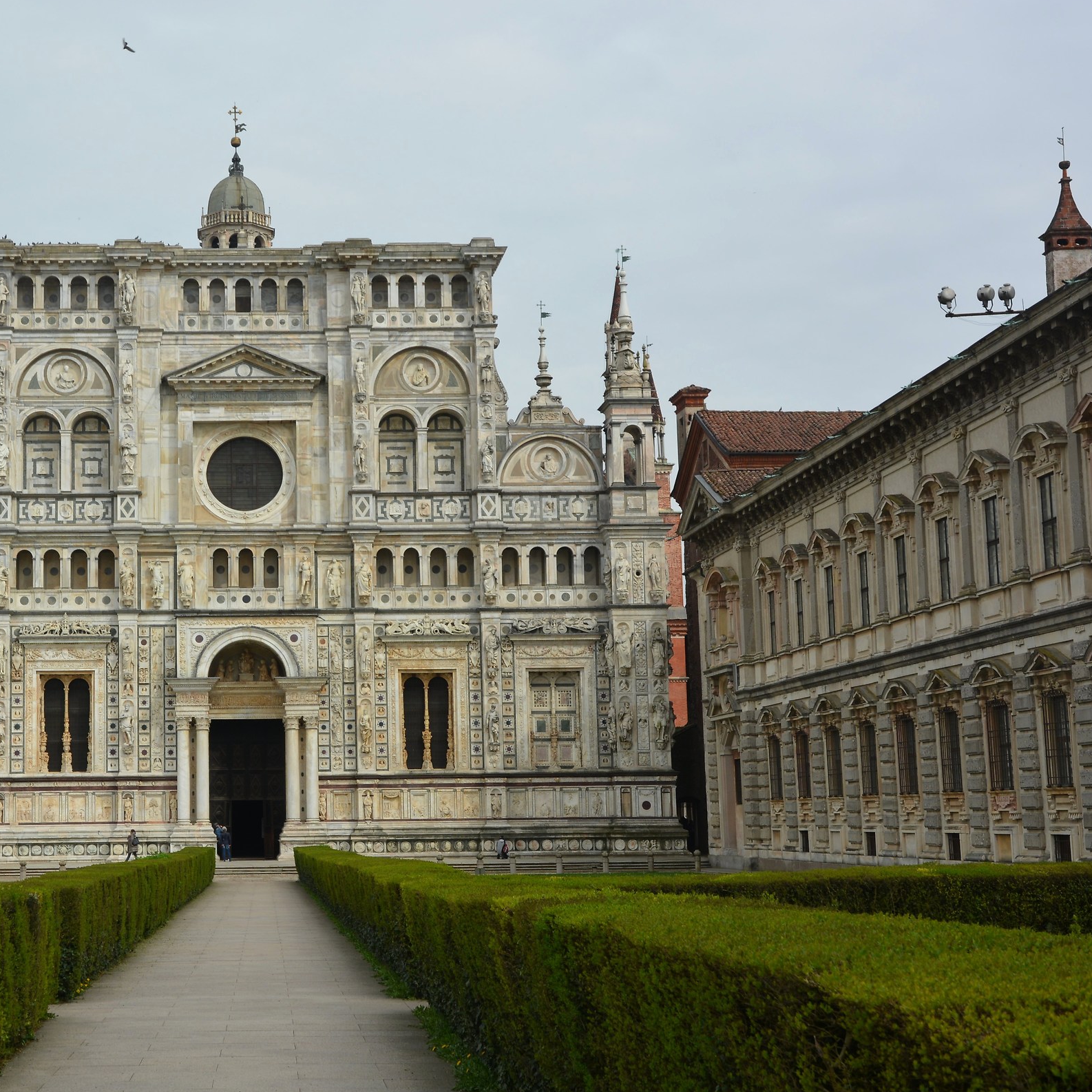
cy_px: 546
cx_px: 268
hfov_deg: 31.1
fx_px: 1927
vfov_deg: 31.6
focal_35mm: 54
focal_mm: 28
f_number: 8
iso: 100
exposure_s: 1/250
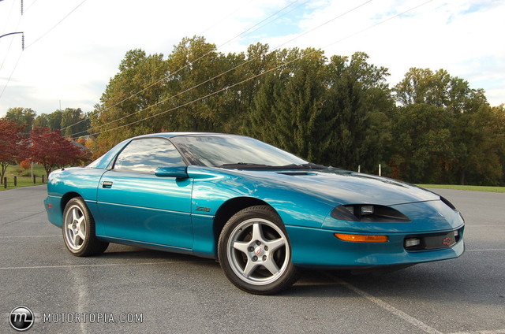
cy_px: 167
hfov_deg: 49.6
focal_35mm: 39
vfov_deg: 34.1
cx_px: 252
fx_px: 546
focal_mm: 26
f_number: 6.3
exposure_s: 1/160
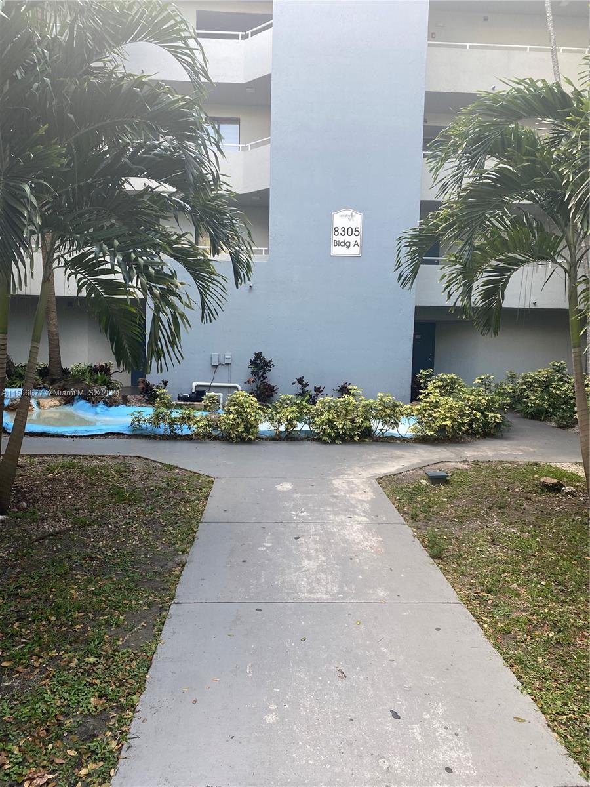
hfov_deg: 53.1
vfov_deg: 67.3
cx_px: 295
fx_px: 591
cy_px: 394
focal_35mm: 26
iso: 32
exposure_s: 1/128
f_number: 1.8
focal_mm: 4.25
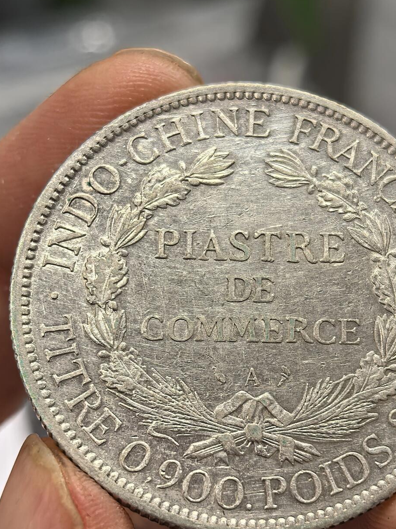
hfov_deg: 18.4
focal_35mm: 80
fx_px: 1220
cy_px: 323
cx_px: 243
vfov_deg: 24.4
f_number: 2
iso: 200
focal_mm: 6.98
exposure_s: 1/100
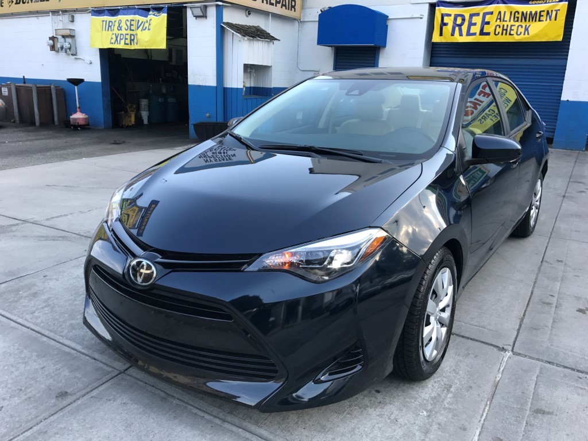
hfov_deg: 63.4
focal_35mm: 28
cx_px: 294
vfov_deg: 49.7
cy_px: 220
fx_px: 476
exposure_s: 1/183
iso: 20
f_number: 1.8
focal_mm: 3.99
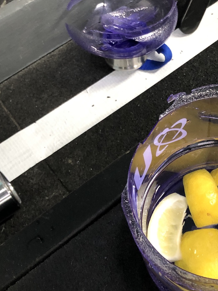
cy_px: 127
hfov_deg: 25.1
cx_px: 184
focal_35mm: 57
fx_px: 479
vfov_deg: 33.7
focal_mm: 4
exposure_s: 1/6
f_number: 1.8
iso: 80
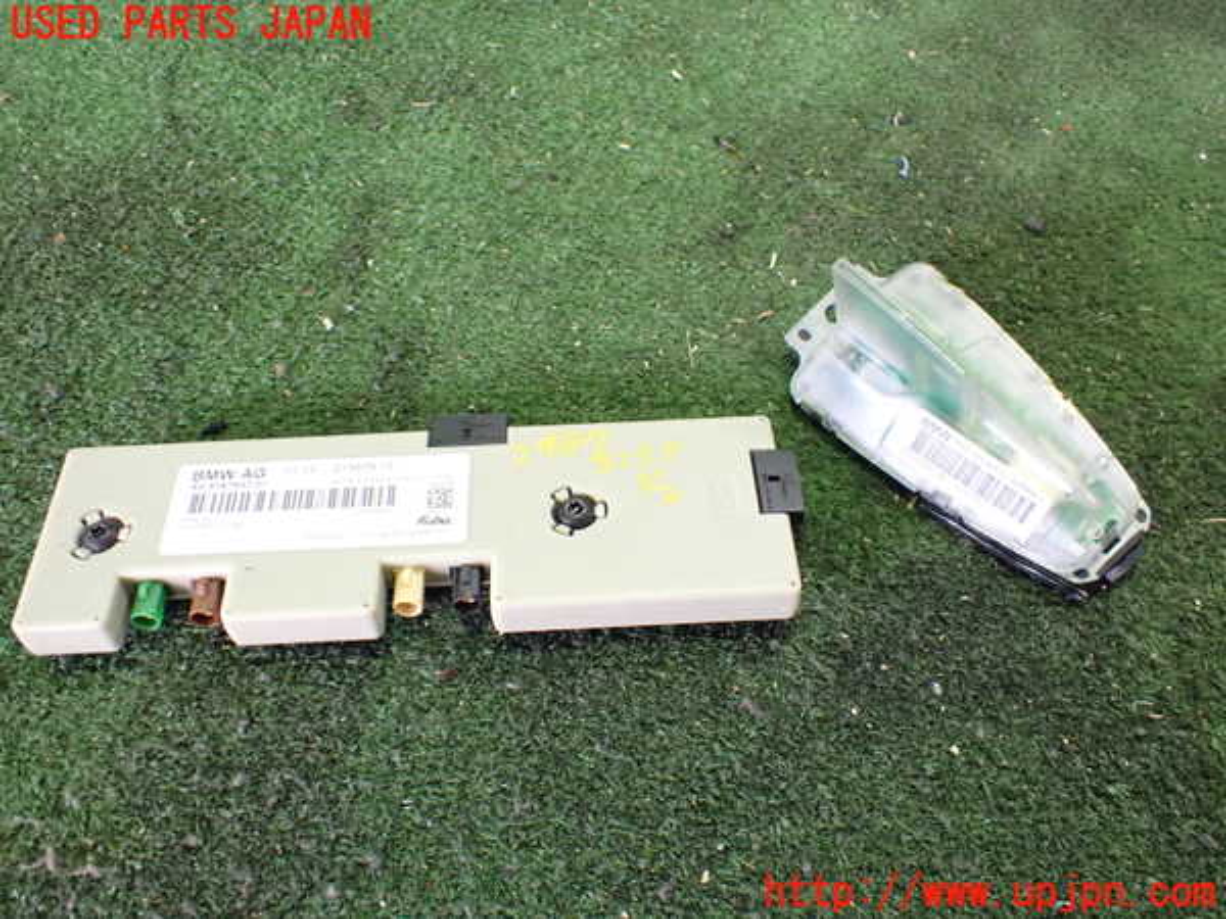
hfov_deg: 60.0
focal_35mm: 30
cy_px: 460
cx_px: 613
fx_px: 1063
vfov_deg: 46.8
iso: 800
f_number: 2.3
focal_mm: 5.4
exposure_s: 1/60
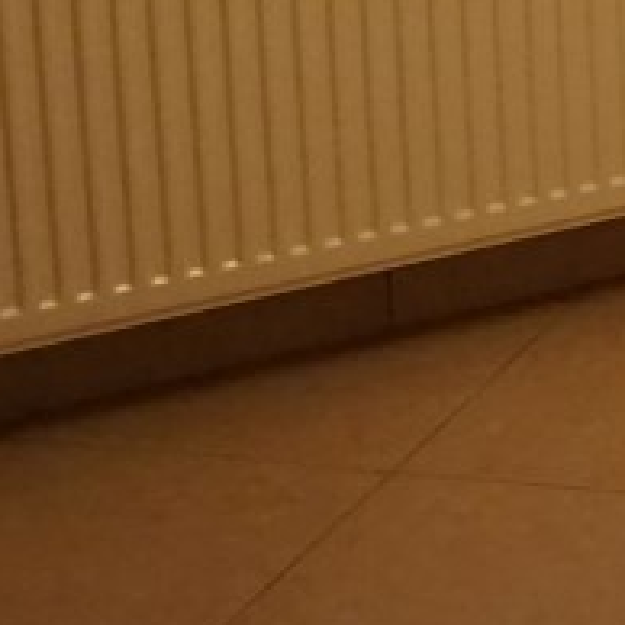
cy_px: -335
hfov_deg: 10.6
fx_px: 2778
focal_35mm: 136
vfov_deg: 12.2
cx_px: 1595
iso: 3200
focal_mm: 18
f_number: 4
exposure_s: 1/80
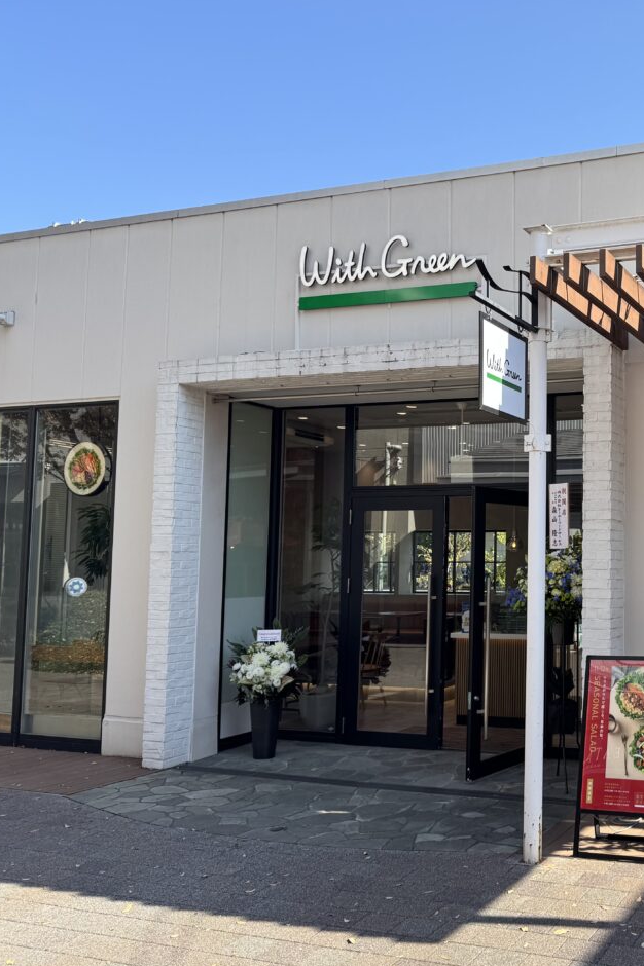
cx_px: 615
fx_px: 913
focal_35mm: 34
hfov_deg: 35.8
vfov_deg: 55.8
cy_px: 486
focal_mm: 6.76
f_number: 1.78
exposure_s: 1/2041
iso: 80
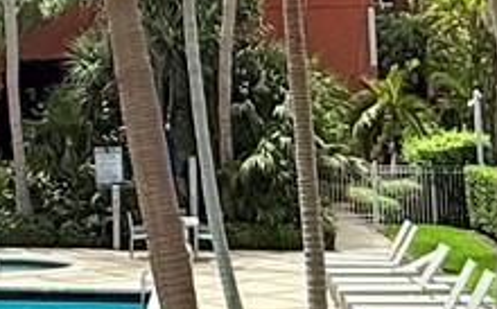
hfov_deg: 18.6
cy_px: -111
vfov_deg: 11.7
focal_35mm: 108
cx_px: -50
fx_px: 1461
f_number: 2.2
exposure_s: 1/1848
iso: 50
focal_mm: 2.22
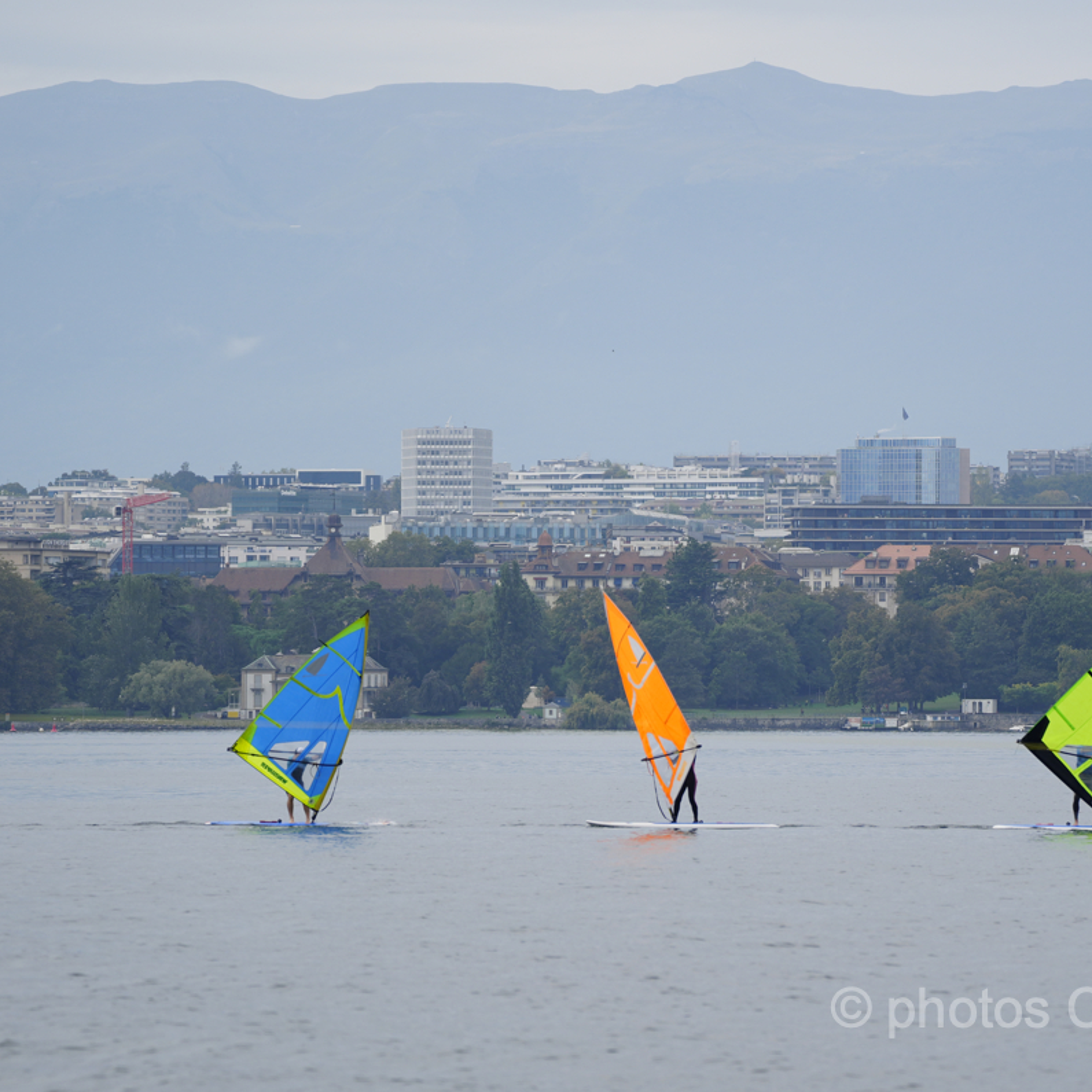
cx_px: 744
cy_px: 545
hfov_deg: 6.5
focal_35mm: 268
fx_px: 9565
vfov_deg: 6.5
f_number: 5.6
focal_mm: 209
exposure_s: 1/1250
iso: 400
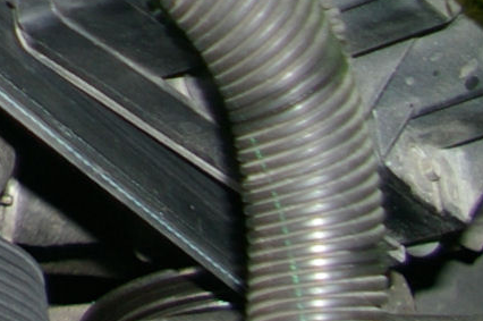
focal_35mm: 212
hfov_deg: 8.7
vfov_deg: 6.0
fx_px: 2841
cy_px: -588
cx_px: -729
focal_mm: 20
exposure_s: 1/40
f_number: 4
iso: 200
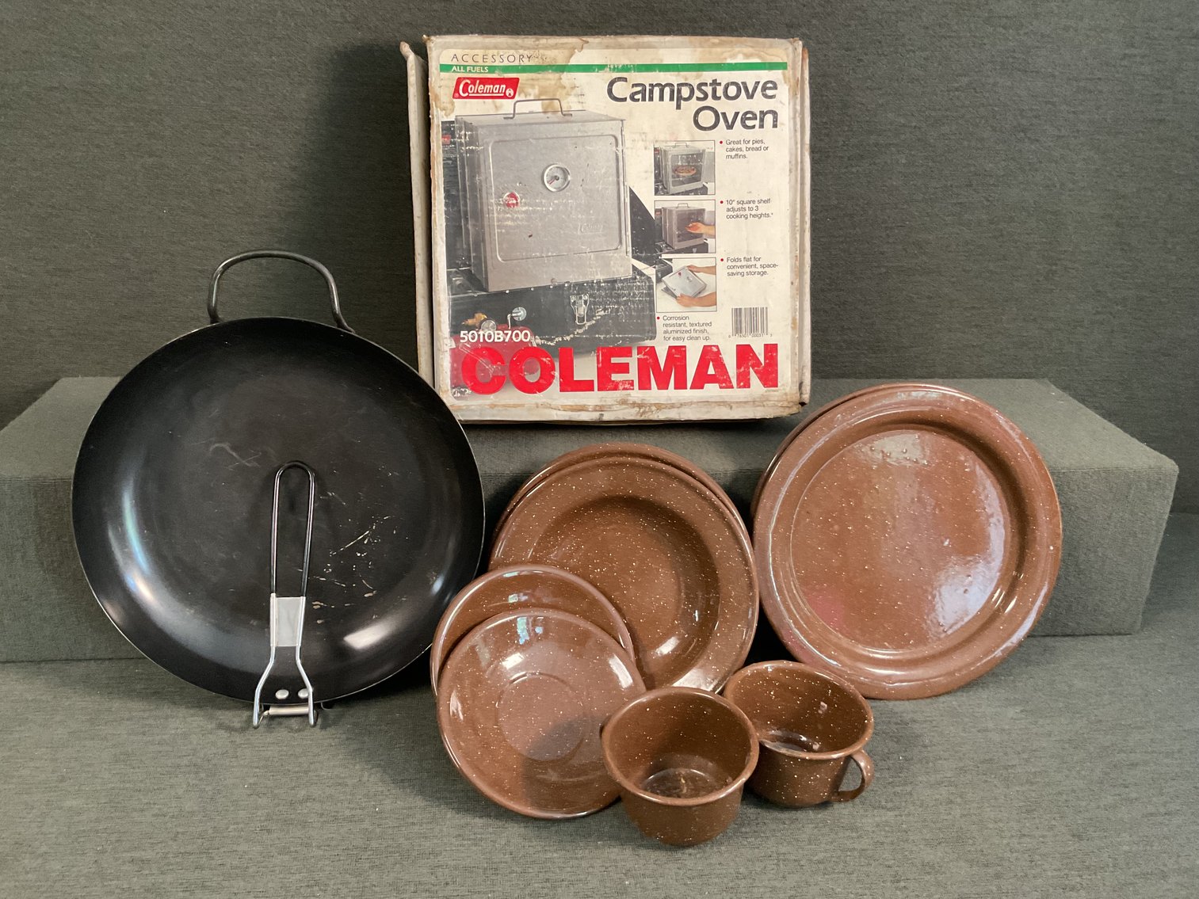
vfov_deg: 48.2
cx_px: 600
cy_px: 450
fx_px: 1005
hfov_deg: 61.7
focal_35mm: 29
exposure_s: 1/60
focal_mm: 3
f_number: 1.8
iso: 250
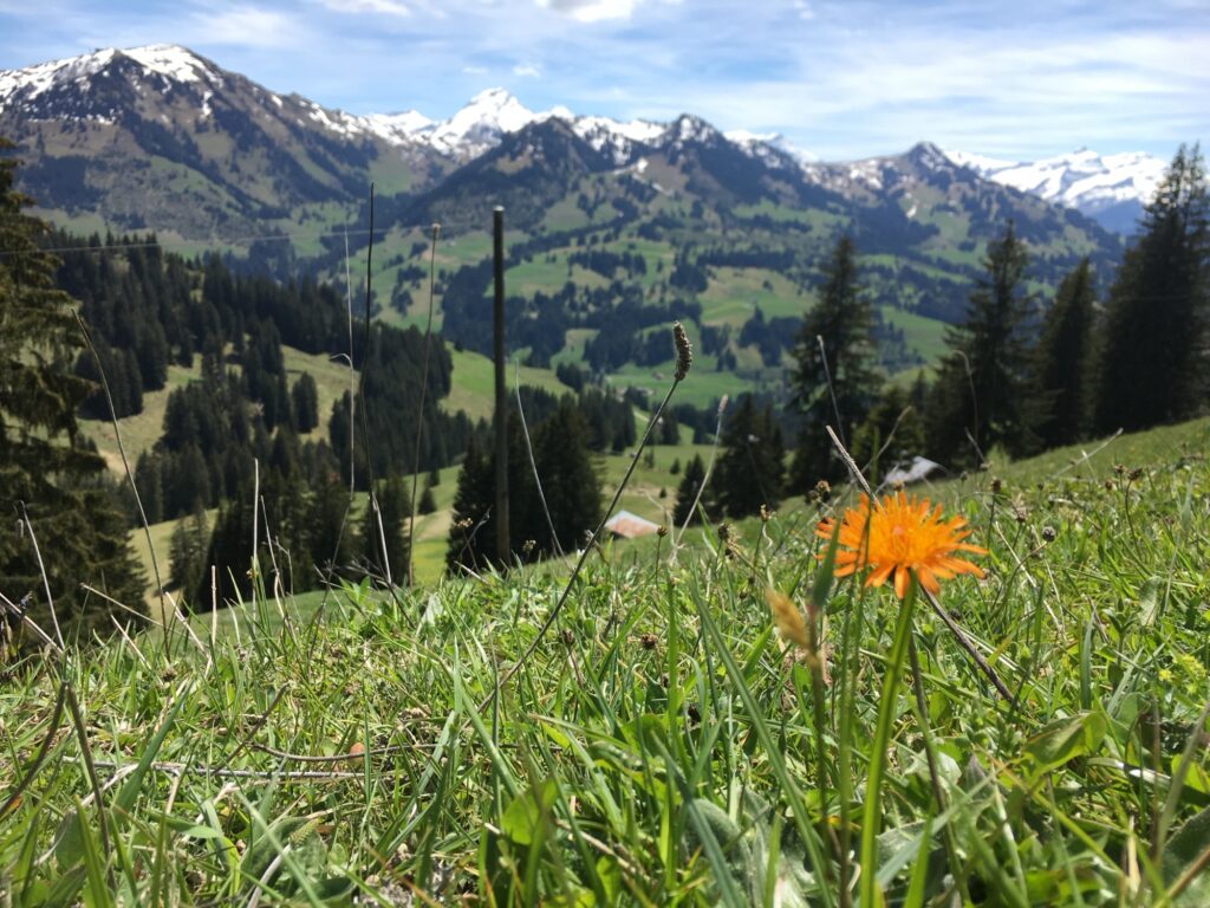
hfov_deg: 61.7
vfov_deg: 48.2
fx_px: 1014
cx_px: 605
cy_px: 454
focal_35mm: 29
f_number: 2.2
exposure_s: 1/1221
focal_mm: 4.15
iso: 25
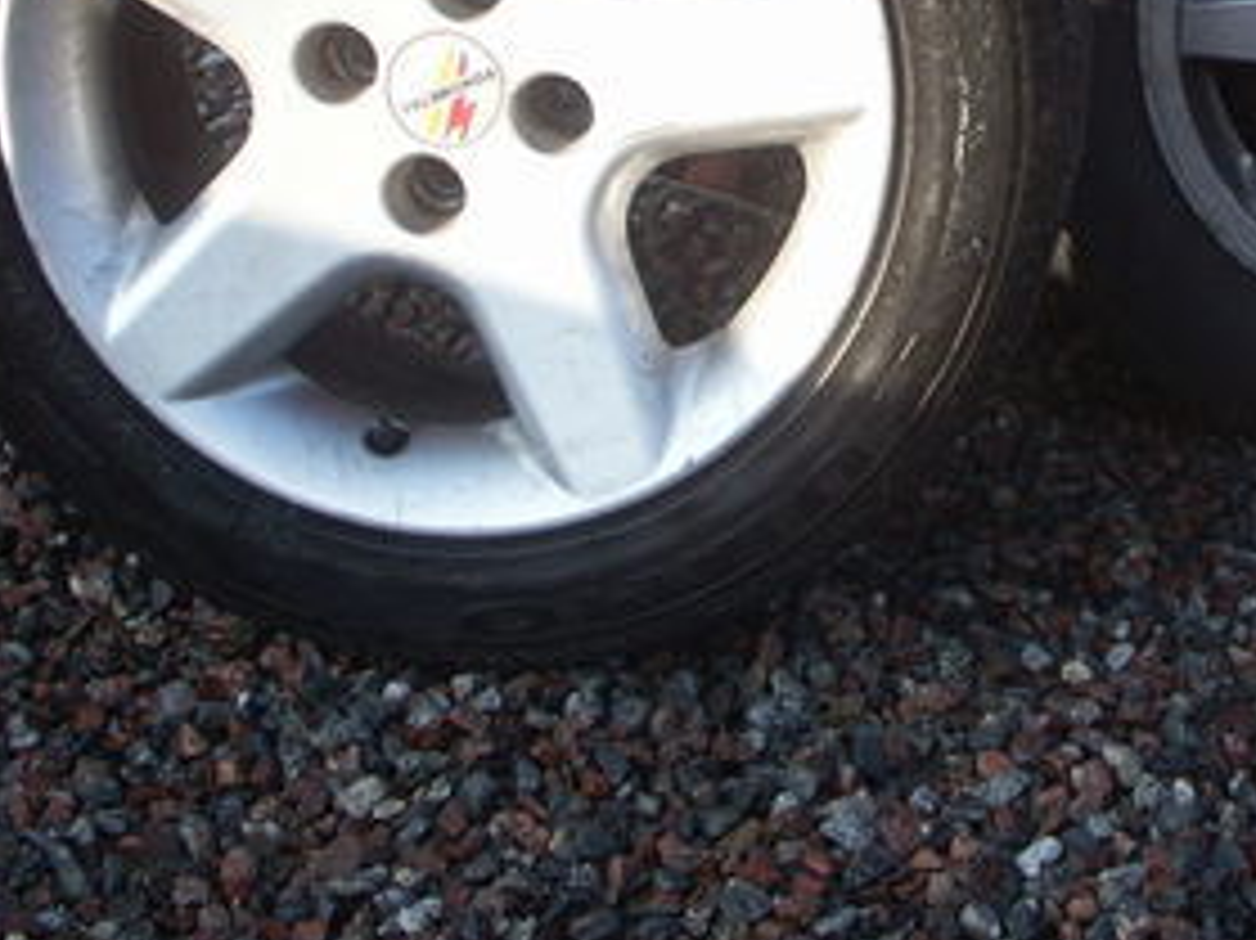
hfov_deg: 22.6
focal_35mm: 85
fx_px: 3083
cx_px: 1058
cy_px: -67
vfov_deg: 16.9
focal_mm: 7.7
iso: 50
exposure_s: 1/200
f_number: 3.5
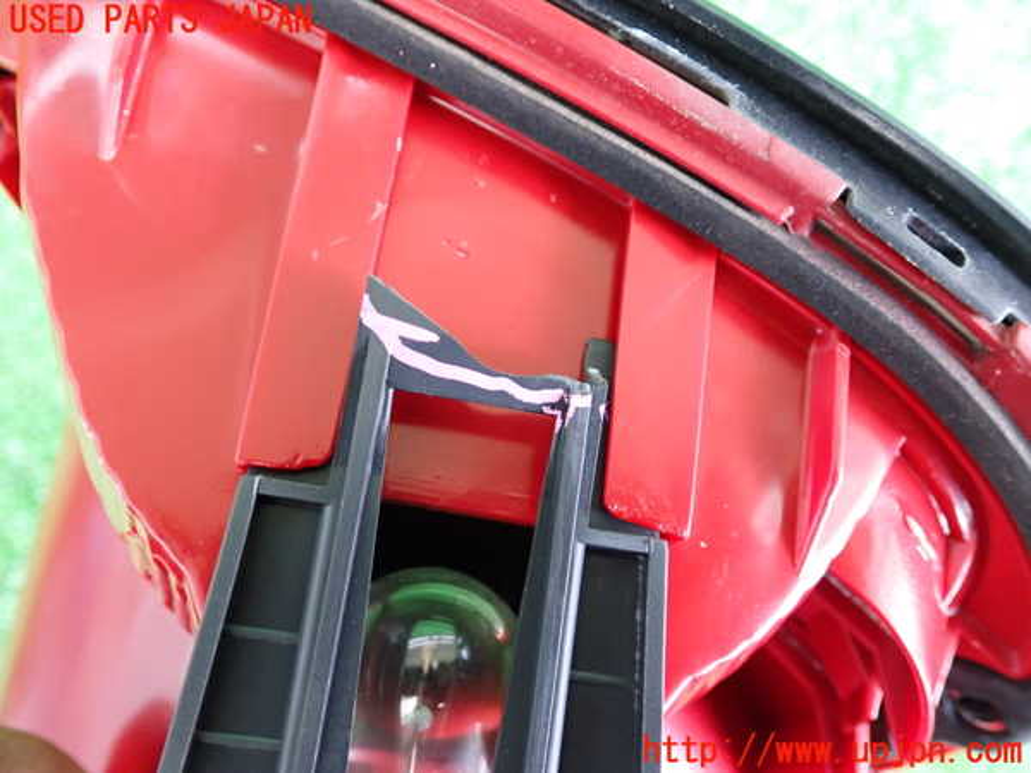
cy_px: 386
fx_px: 953
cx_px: 516
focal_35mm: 32
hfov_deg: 56.8
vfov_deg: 44.2
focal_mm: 5.79
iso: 500
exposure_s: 1/30
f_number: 2.4
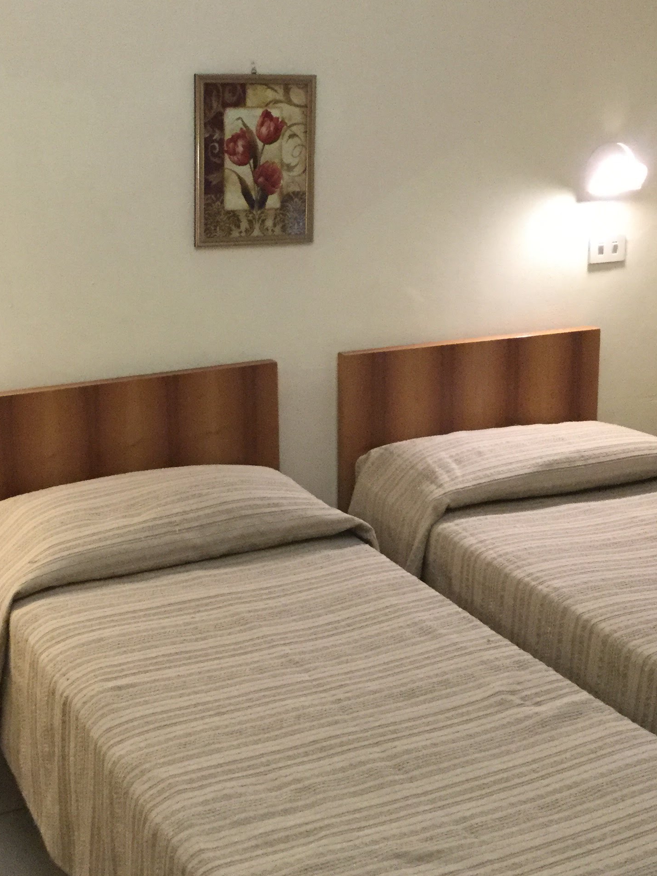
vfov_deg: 36.0
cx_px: 294
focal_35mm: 53
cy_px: 354
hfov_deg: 27.5
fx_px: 1341
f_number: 2.4
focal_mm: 3.3
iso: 200
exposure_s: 1/25
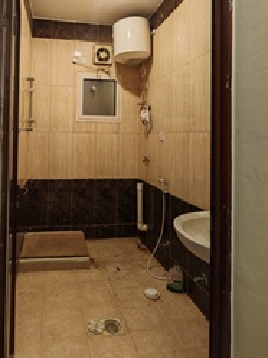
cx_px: 89
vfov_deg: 70.4
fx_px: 248
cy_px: 134
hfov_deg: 55.6
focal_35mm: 24
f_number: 2
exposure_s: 1/30
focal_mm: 1.82
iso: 320
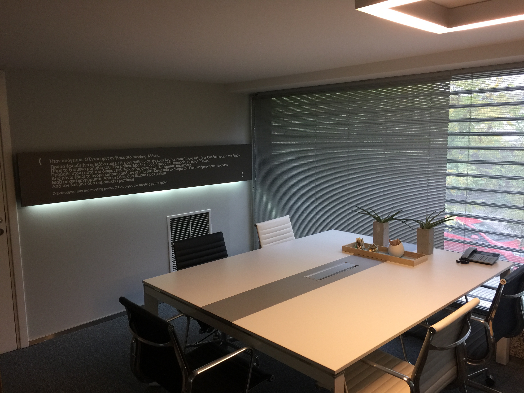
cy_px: 196
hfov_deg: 61.7
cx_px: 262
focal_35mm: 29
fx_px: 439
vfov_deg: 48.2
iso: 64
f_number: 2.2
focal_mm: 4.15
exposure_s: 1/17
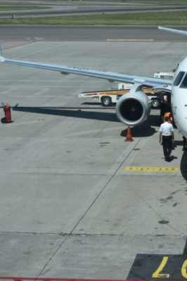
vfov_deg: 20.2
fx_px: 788
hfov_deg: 13.3
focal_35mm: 101
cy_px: 129
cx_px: 188
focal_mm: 58
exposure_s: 1/320
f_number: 16
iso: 400
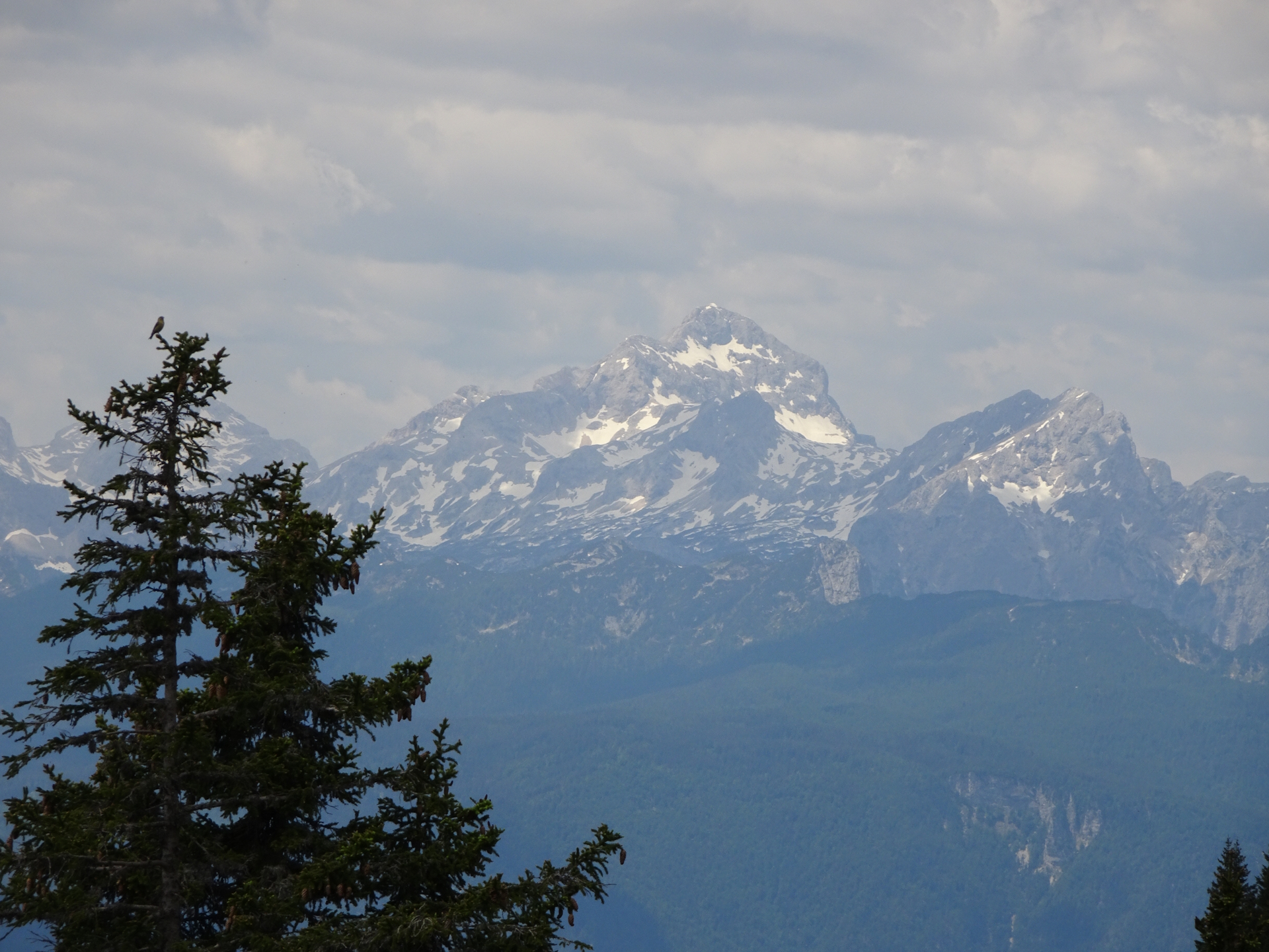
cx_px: 634
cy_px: 476
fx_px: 9311
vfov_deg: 5.9
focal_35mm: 254
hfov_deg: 7.8
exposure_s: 1/500
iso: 80
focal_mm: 43.45
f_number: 6.3
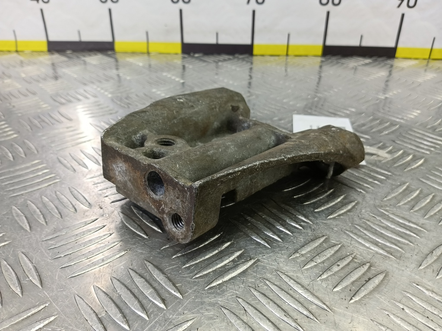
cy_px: 166
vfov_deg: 58.9
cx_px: 221
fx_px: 294
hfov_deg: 73.9
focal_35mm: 23
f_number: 1.6
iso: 145
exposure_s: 1/50
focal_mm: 4.11
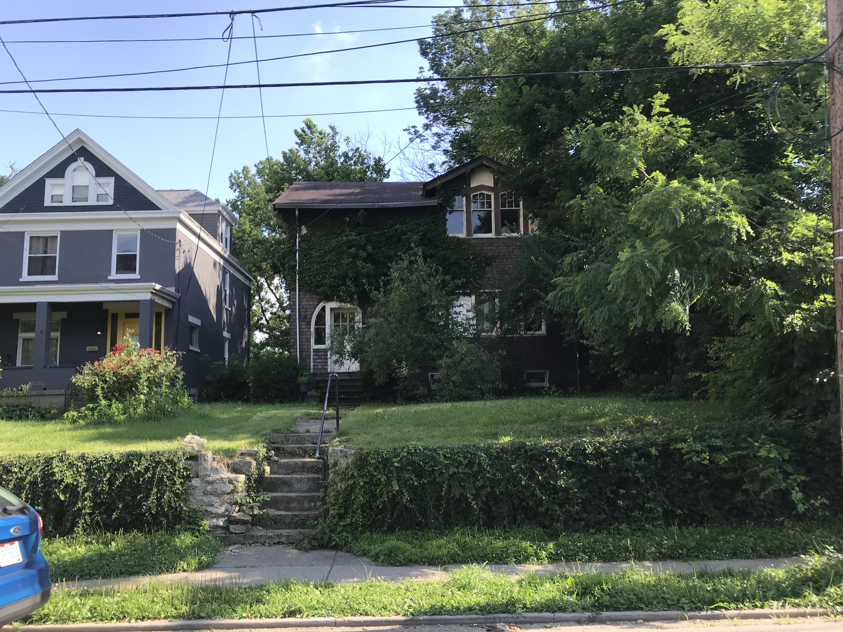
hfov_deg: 63.4
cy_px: 316
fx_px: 682
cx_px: 422
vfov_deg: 49.7
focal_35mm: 28
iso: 20
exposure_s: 1/665
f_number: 1.8
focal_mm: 3.99
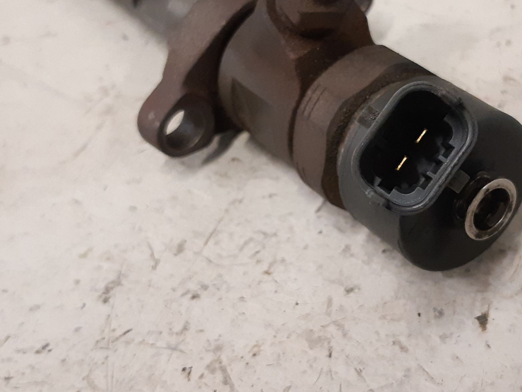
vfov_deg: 41.6
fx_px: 513
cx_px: 336
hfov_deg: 53.2
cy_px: 152
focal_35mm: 34
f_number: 1.7
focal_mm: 3.93
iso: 250
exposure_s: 1/50
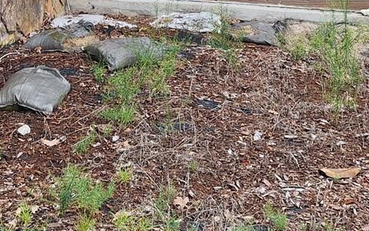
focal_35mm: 84
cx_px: 86
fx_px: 845
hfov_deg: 24.3
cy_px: -155
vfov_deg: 14.1
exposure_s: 1/1672
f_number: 1.8
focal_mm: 5.54
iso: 40
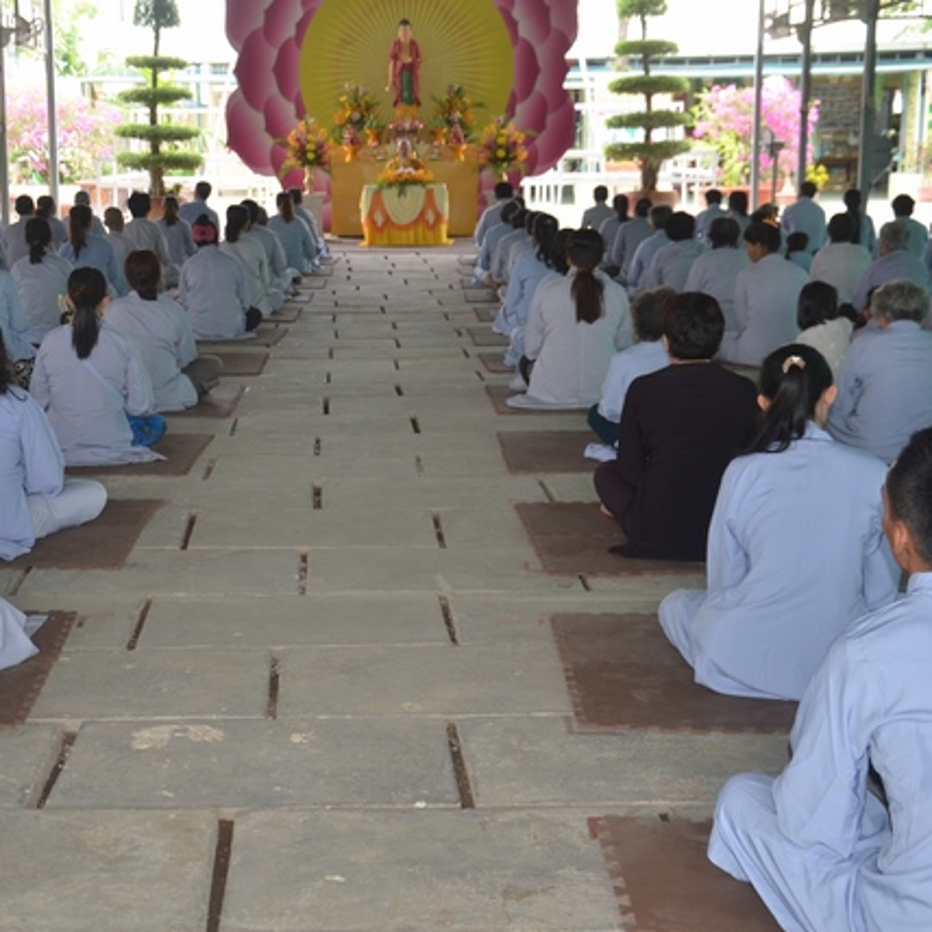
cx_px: 359
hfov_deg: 29.5
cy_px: 467
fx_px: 1767
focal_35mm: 58
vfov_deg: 29.6
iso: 400
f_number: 4.2
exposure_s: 1/125
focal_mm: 30
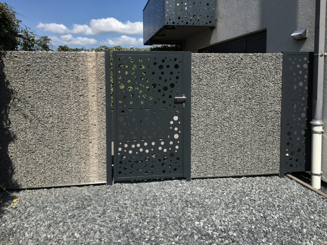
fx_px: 274
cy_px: 122
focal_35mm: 29
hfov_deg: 61.7
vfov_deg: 48.2
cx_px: 164
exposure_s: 1/1672
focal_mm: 4.15
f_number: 2.2
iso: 25
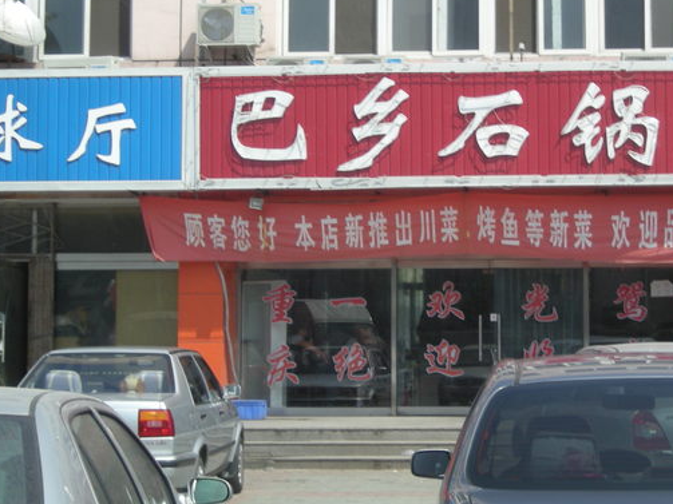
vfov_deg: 15.2
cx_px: 498
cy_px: 135
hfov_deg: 20.1
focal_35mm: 97
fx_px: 1885
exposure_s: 1/169
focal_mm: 9.9
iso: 50
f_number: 7
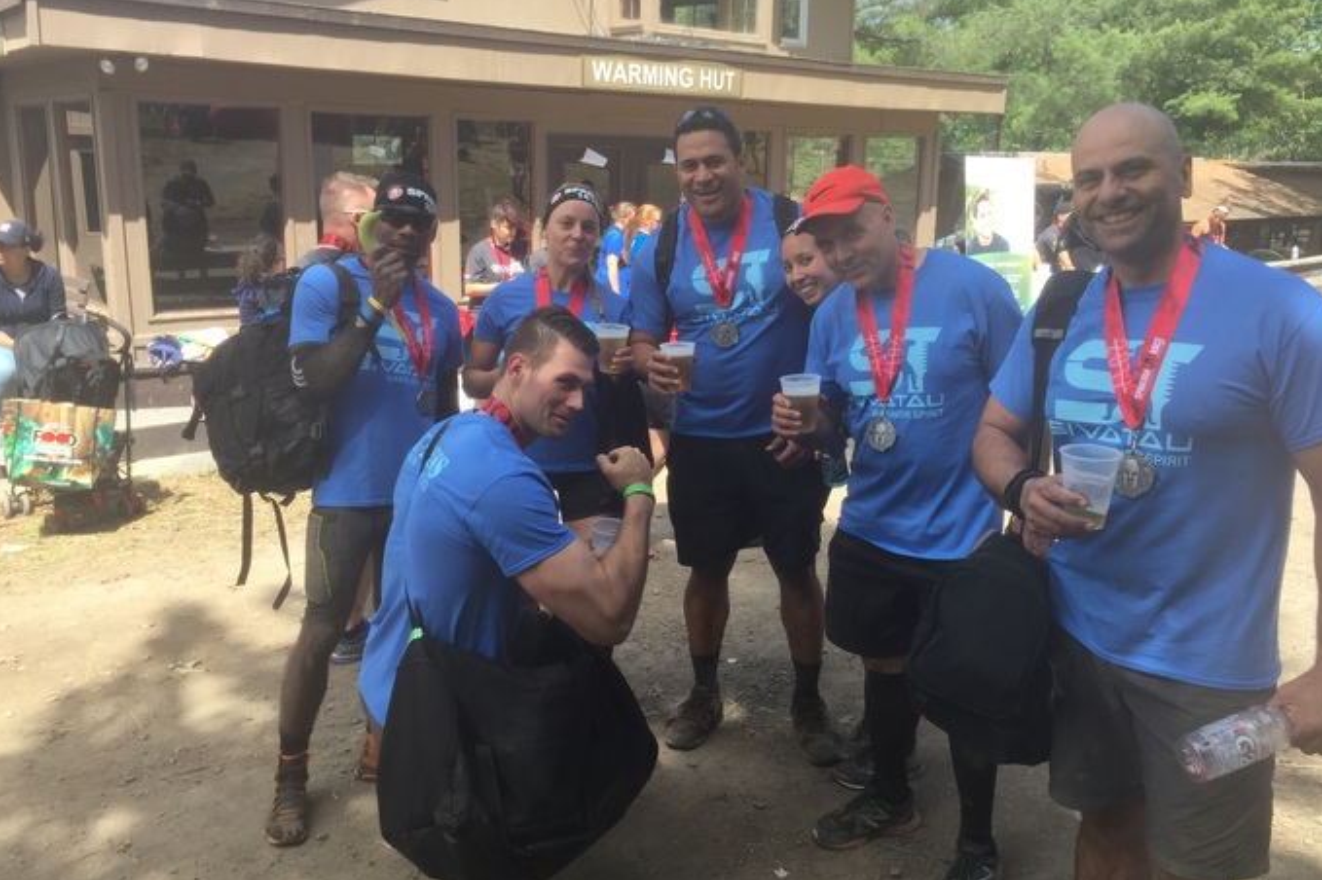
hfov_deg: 58.7
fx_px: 1174
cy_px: 419
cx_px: 693
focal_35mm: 32
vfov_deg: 41.1
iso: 32
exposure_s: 1/732
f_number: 2.2
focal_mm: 4.15
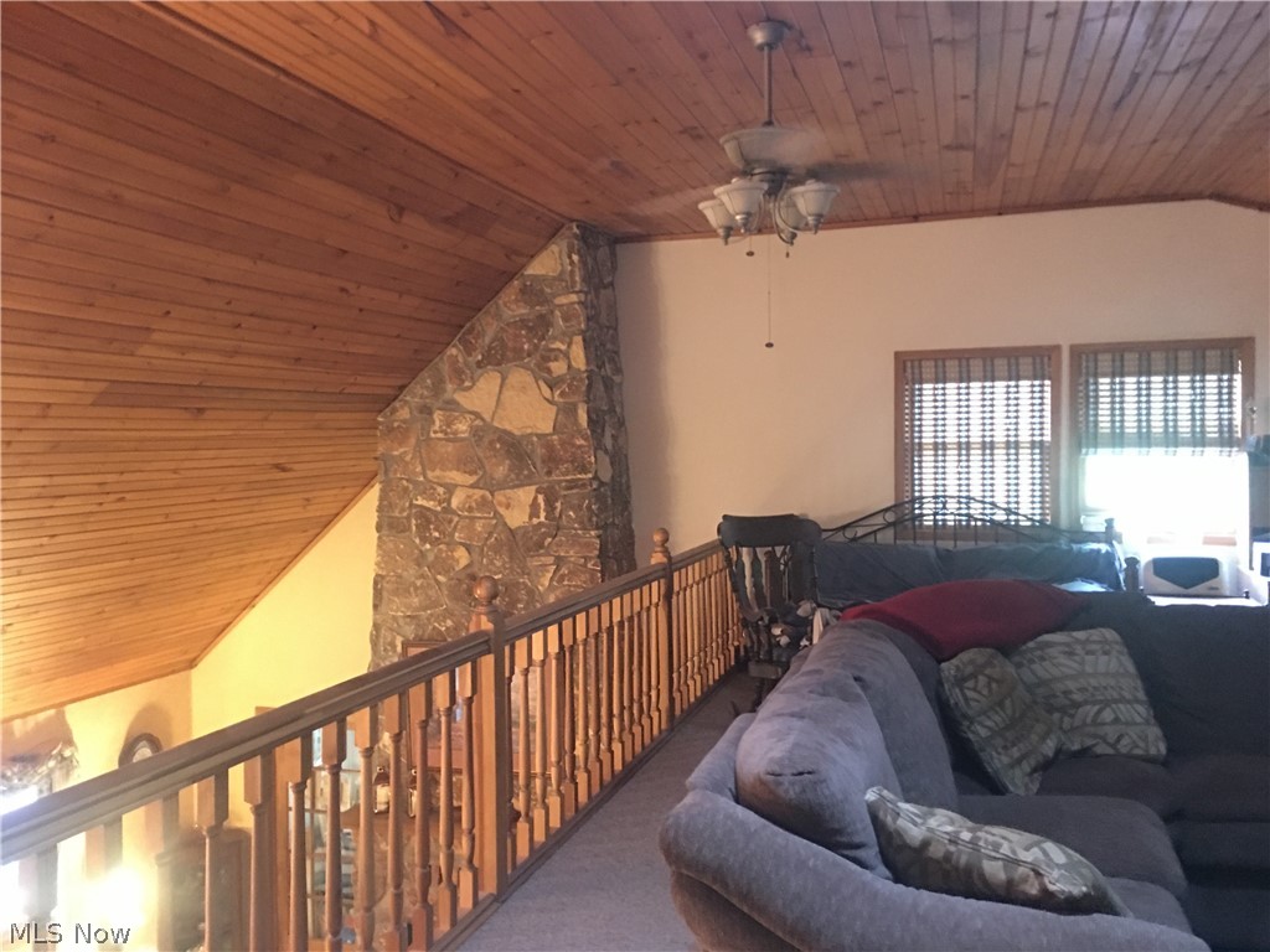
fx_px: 1064
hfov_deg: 61.7
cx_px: 635
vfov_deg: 48.2
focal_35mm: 29
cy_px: 476
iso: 250
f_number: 2.2
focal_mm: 4.15
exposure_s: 1/4
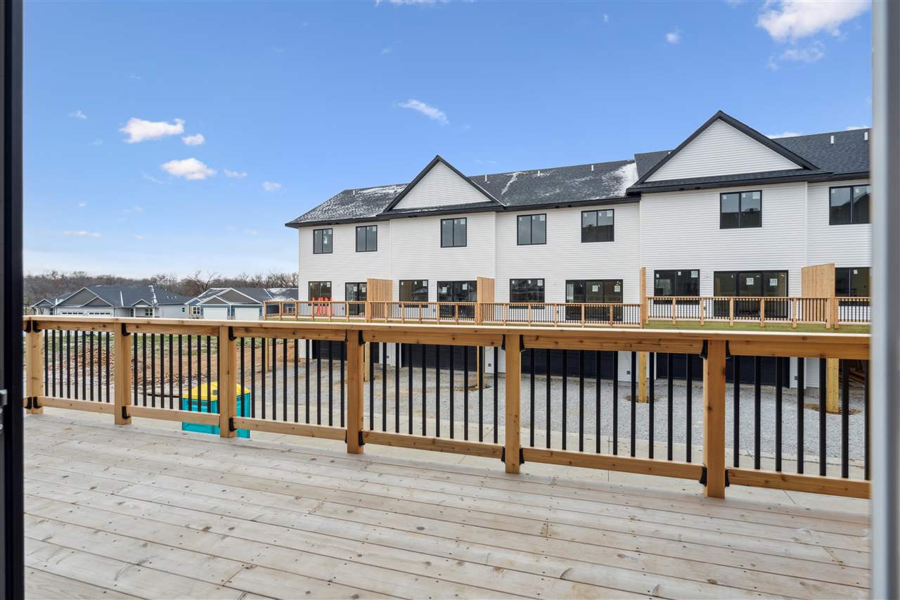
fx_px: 400
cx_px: 450
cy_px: 300
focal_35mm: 16
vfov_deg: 73.7
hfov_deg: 96.7
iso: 640
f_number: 10
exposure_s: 1/125
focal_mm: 16
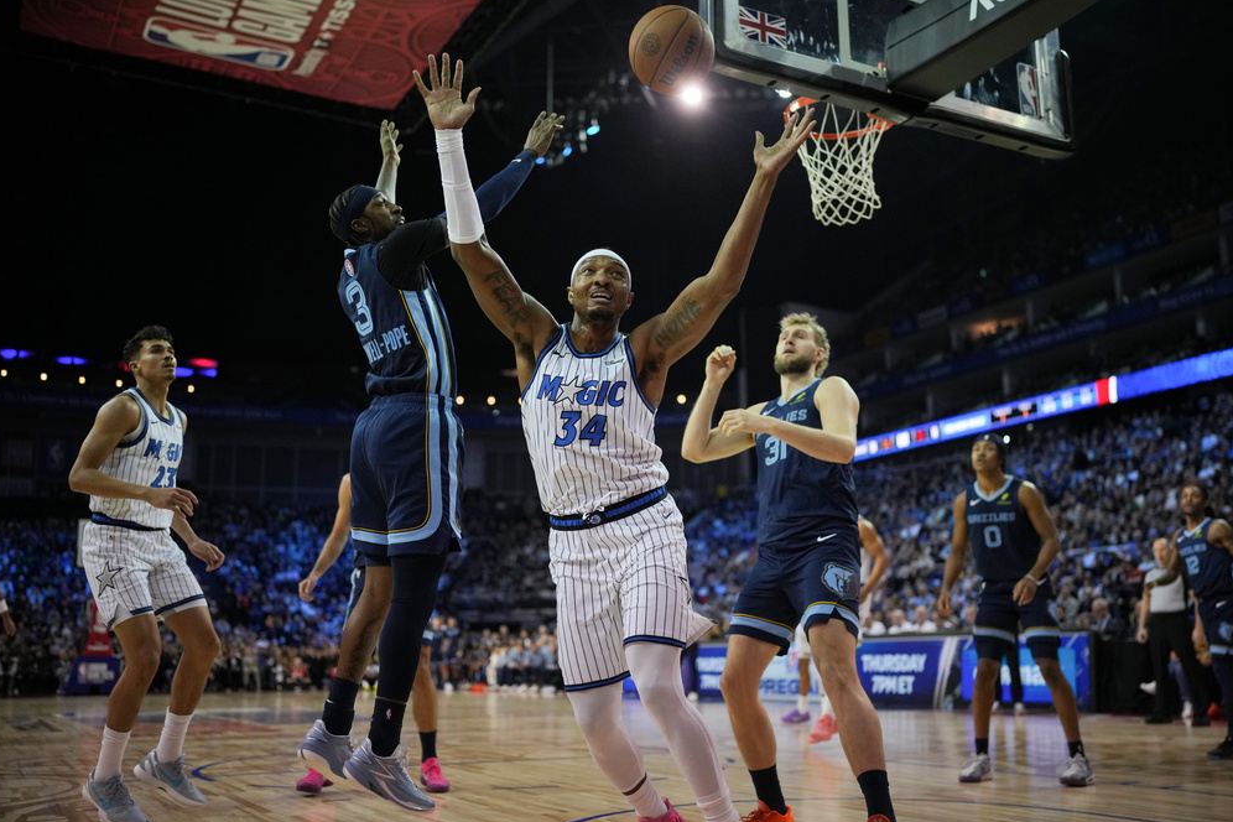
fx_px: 1233
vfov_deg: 36.9
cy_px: 415
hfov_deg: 53.1
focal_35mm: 36
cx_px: 620
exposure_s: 1/2000
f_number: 1.4
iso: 1600
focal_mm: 35
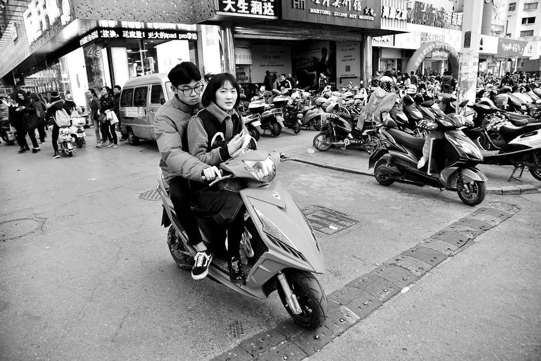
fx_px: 361
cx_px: 270
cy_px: 180
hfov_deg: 73.7
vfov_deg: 53.2
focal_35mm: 24
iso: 800
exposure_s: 1/320
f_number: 4
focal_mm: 24
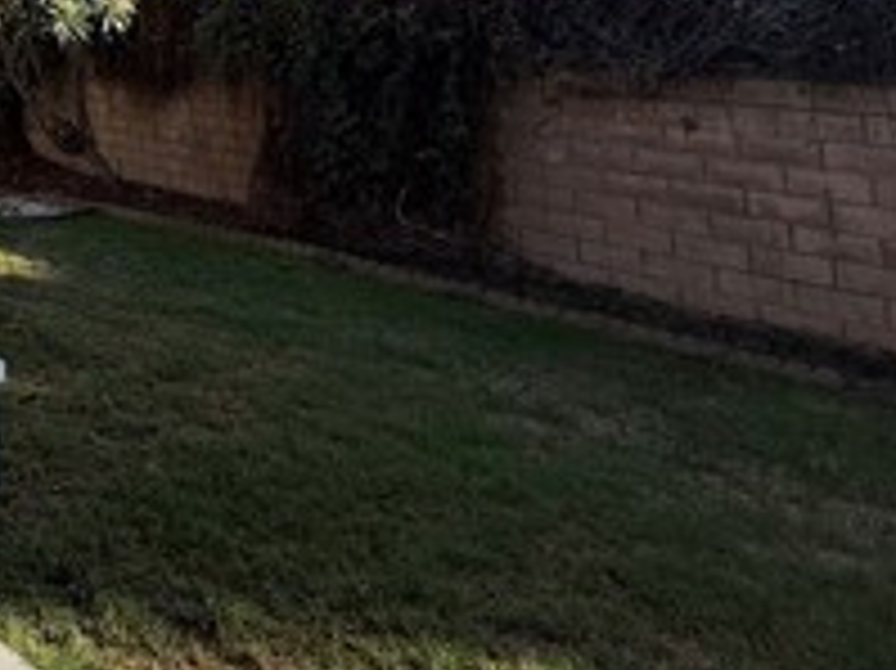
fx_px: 1164
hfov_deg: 35.8
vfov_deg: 28.1
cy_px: -135
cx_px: -90
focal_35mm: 45
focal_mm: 2.22
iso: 50
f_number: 2.2
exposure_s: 1/1211
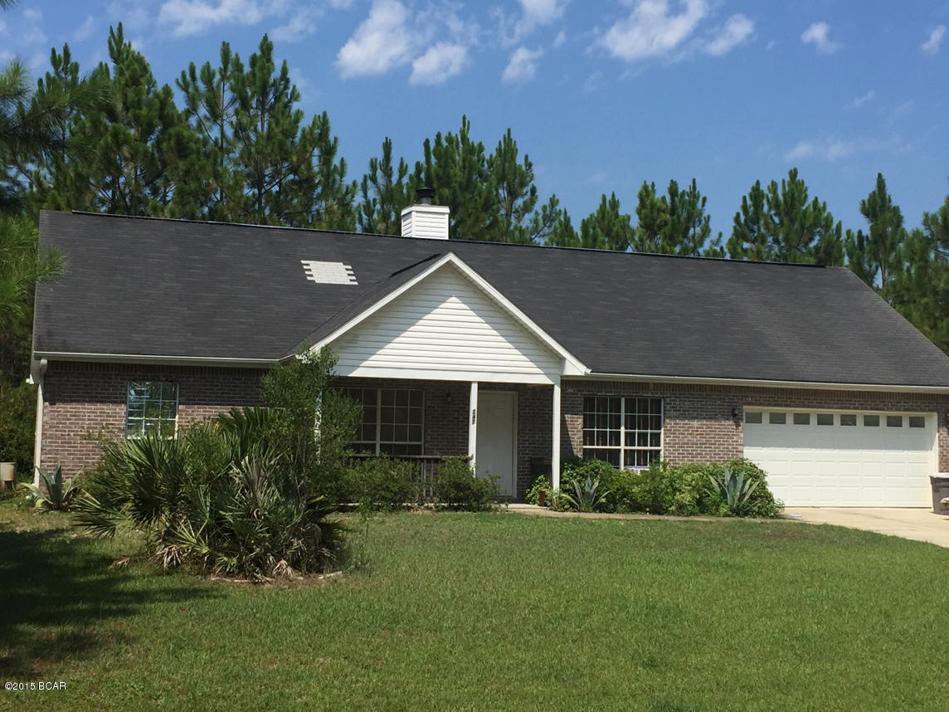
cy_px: 356
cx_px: 474
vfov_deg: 30.9
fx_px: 1289
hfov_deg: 40.4
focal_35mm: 47
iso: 32
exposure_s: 1/2475
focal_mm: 4.15
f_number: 2.2
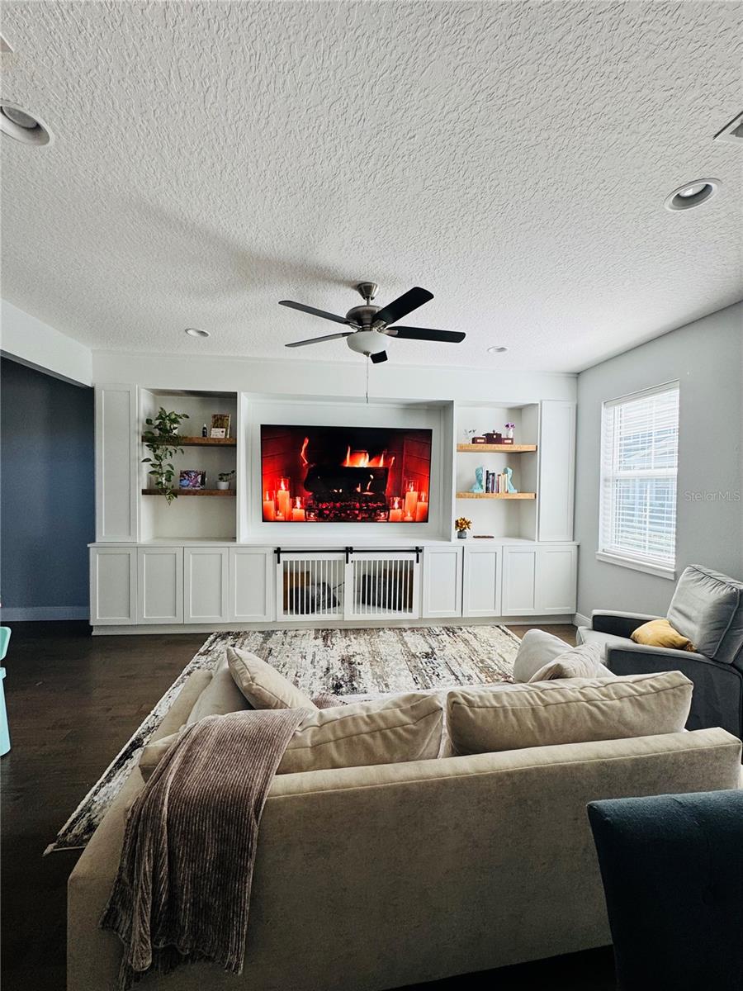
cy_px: 496
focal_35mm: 14
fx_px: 401
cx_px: 372
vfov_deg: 102.1
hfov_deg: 85.7
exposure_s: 1/120
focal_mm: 2.22
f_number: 2.2
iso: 80
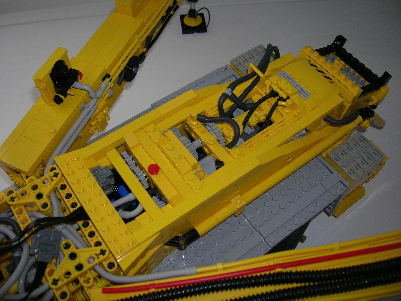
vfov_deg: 41.8
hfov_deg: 54.0
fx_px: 394
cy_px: 150
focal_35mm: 34
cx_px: 200
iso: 50
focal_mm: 5.7
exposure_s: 1/60.1
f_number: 2.9
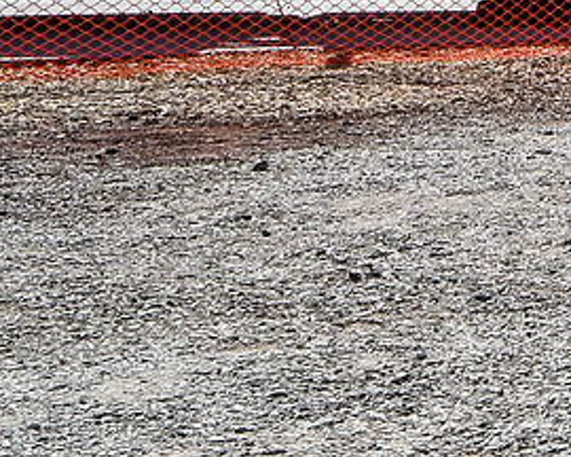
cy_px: -167
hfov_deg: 8.3
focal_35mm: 117
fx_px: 1977
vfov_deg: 12.7
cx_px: 2259
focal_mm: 14
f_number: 11
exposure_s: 1/500
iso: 160
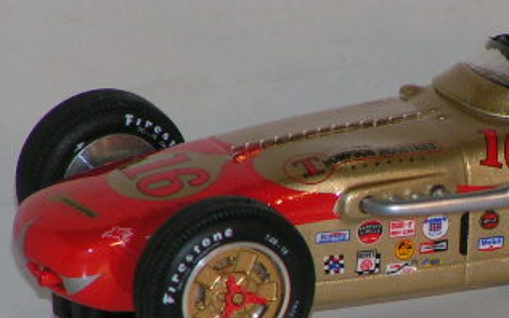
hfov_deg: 2.6
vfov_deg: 1.6
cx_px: 472
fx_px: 11290
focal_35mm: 814
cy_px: 230
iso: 100
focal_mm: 58
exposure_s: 1/400
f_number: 5.6
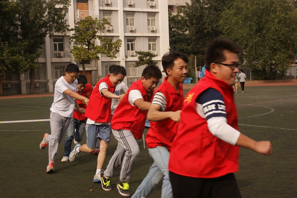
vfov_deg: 22.6
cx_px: 148
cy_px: 99
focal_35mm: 60
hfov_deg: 33.4
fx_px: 495
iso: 100
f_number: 7.1
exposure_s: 1/250
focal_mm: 40
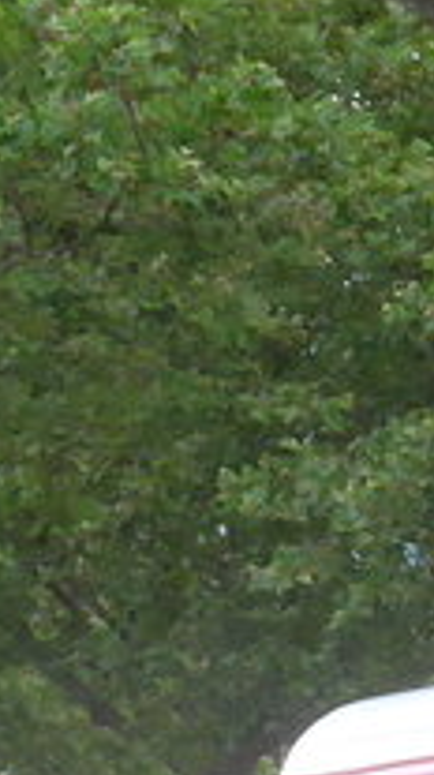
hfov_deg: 2.6
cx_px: 707
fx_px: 9602
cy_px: 678
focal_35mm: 468
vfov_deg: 4.6
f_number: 4.2
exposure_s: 1/160
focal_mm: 15
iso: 250
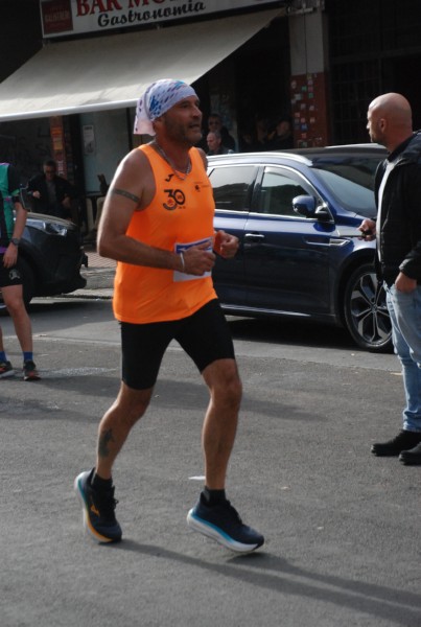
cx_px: 210
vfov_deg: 18.1
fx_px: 1963
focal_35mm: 112
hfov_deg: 12.2
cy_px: 314
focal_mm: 75
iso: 1000
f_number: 5.6
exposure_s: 1/1250
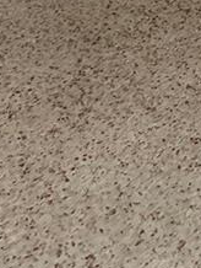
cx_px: 259
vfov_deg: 11.1
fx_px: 1105
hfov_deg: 10.2
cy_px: -414
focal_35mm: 143
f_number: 1.5
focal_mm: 5.7
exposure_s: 1/60
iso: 250
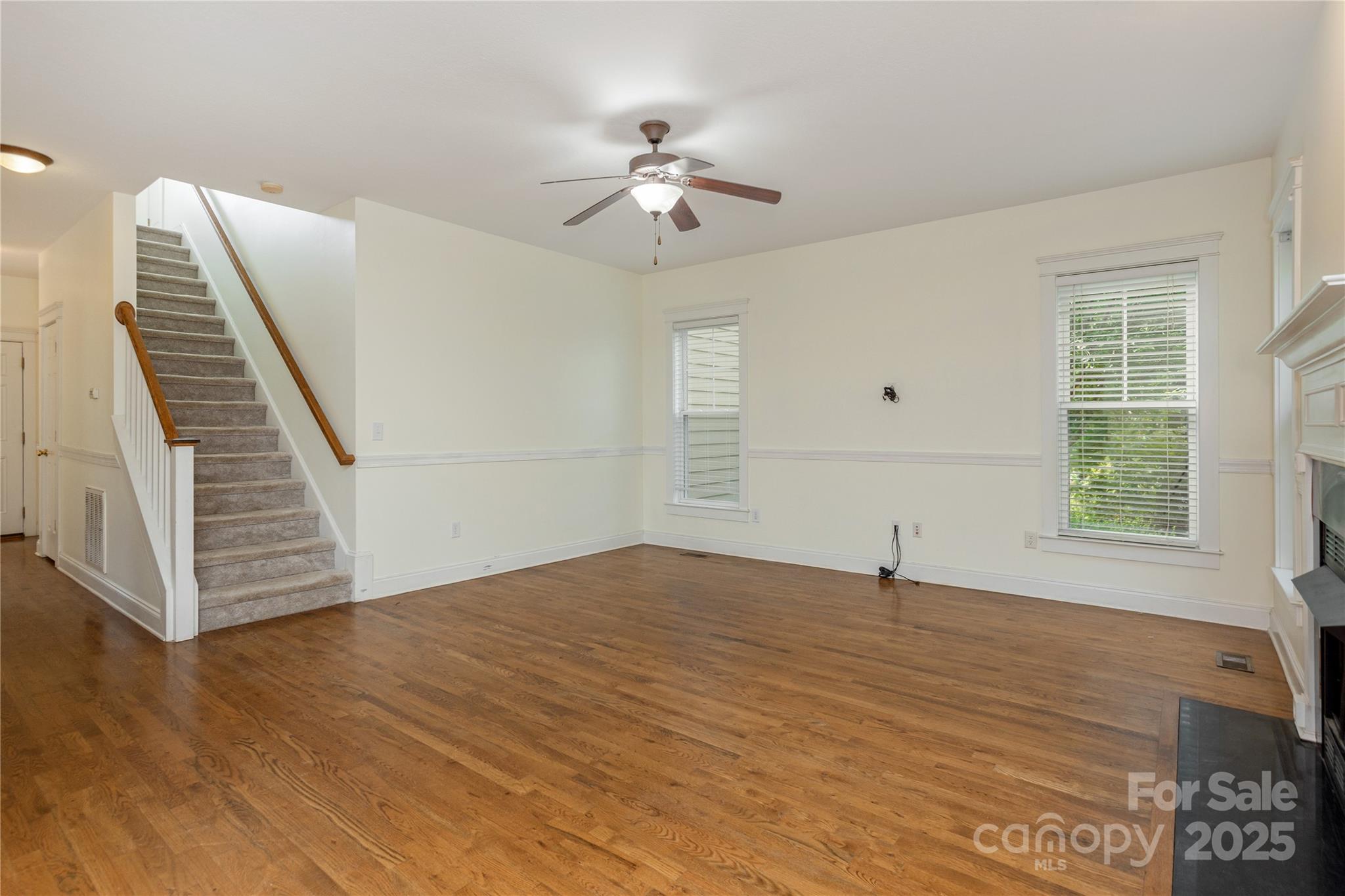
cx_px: 672
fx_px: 635
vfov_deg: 70.5
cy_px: 448
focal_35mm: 17
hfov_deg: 93.3
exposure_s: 1/100
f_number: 8
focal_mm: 17
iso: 320
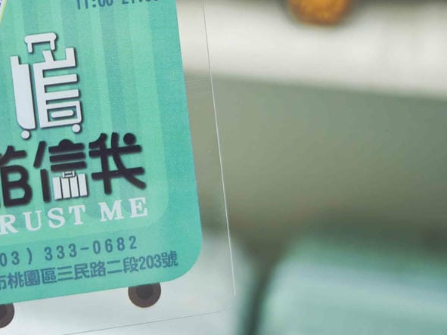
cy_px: 46
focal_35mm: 65
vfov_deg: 22.1
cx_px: 43
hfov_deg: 28.6
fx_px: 839
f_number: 2
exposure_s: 1/120
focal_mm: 8.72
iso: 303
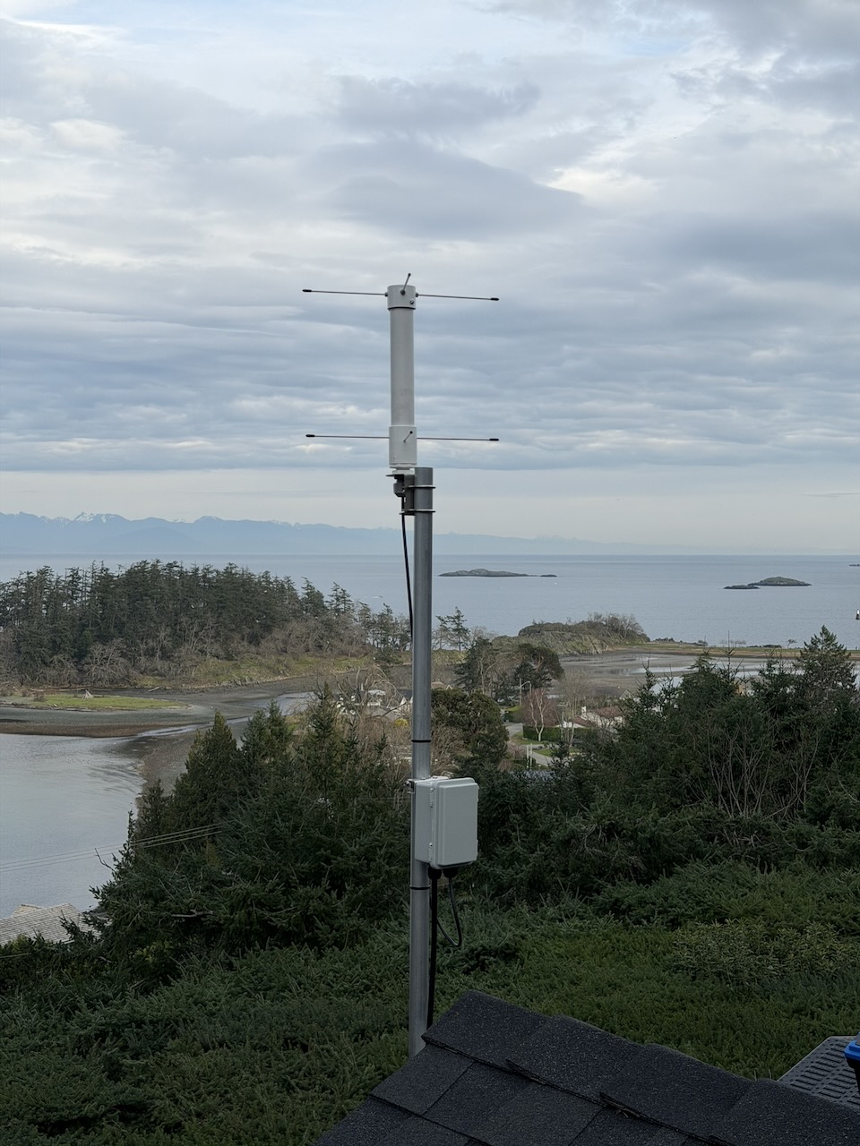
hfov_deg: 30.3
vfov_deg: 39.7
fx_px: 1590
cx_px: 430
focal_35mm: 48
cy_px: 573
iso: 64
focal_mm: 6.76
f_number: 1.78
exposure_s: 1/2976
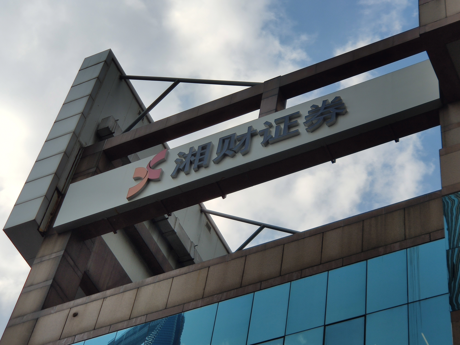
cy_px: 172
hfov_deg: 25.0
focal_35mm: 78
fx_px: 1037
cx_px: 230
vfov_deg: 18.9
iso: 100
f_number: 2.2
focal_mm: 6.22
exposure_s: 1/1147
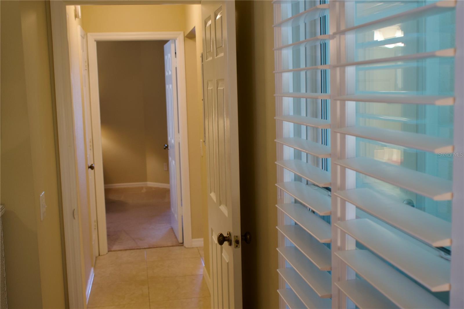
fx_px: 541
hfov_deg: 46.4
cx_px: 232
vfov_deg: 31.9
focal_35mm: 42
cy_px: 154
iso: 400
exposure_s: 1/50
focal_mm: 28
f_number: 4
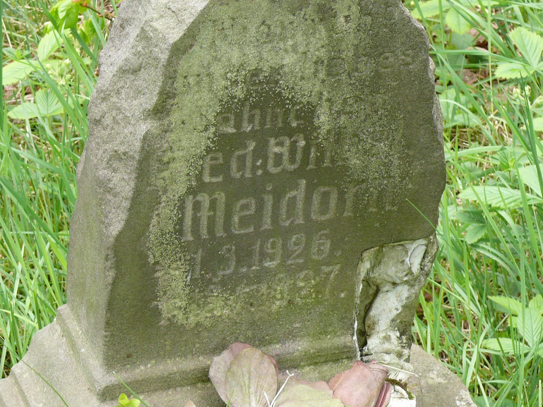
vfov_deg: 9.3
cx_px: 272
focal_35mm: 159
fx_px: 2494
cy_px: 204
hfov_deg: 12.4
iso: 100
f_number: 4
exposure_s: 1/125
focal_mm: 18.9
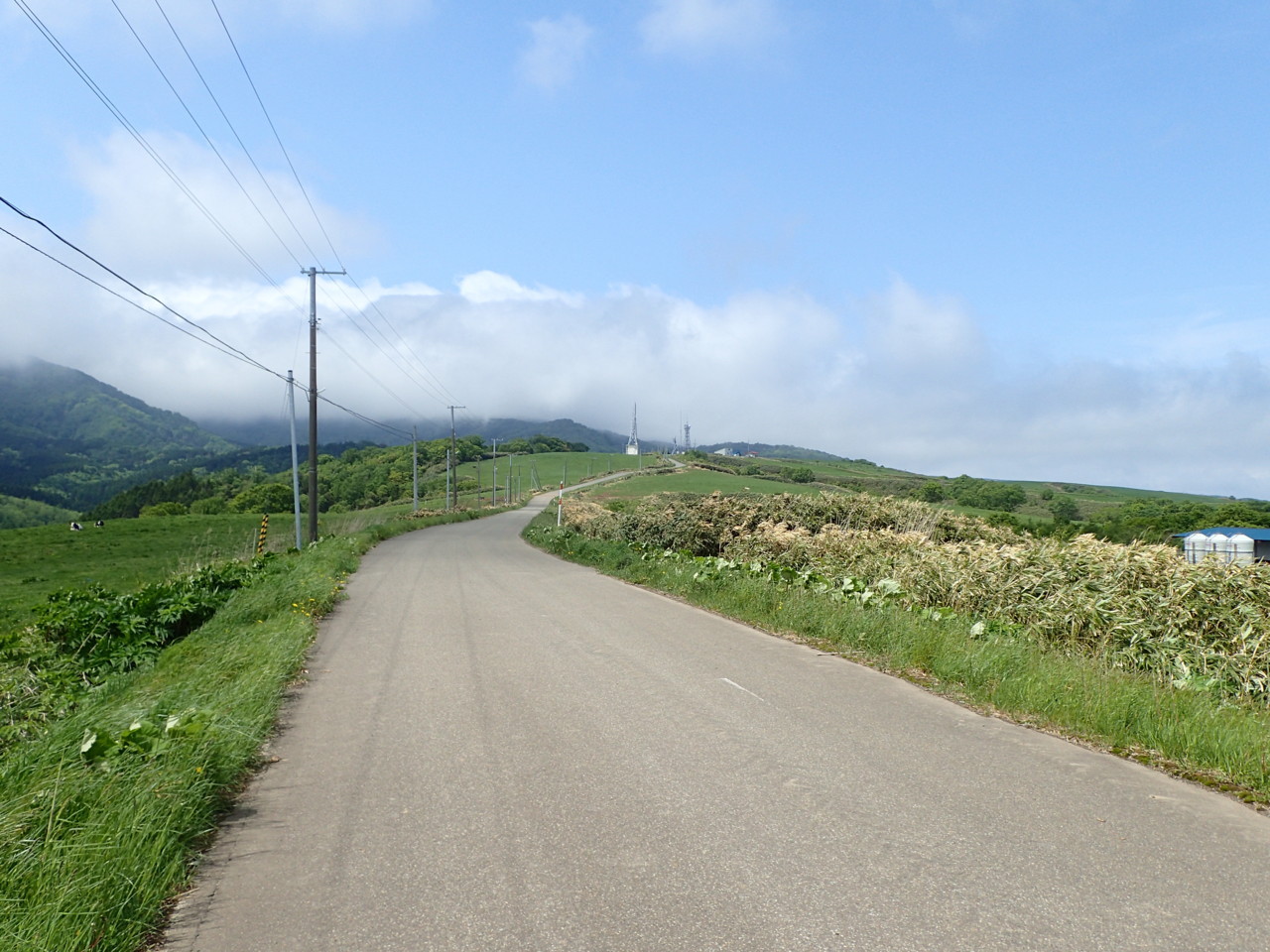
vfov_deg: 46.8
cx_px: 635
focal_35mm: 30
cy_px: 476
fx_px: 1101
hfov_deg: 60.0
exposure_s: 1/200
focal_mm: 5.5
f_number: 9
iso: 100
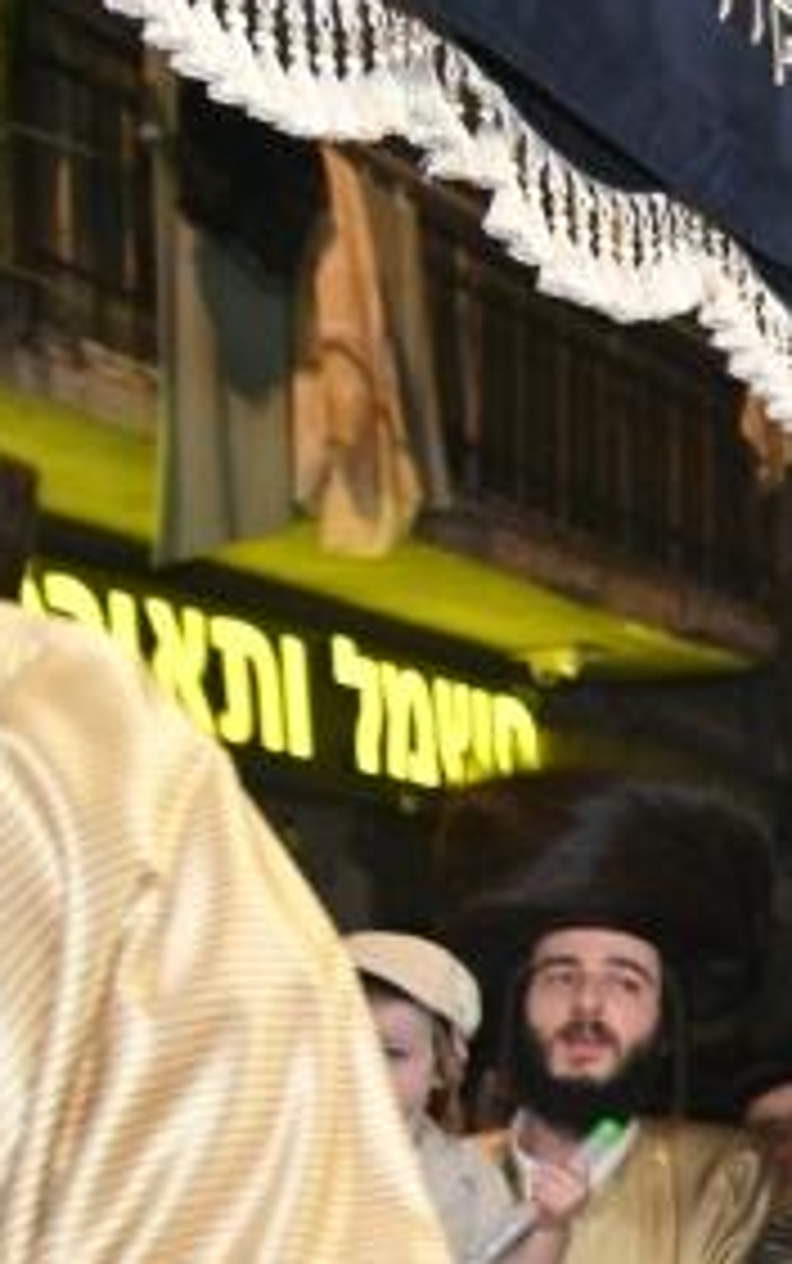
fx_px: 3069
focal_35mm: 89
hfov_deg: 12.5
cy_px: 1190
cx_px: 1706
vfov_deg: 22.6
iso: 640
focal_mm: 24
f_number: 4
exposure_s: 1/125
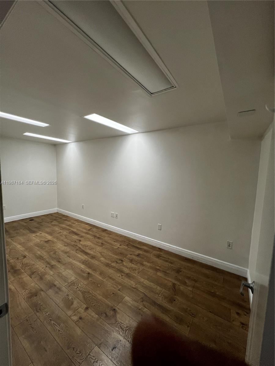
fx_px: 138
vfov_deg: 106.2
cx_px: 138
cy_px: 183
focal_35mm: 13
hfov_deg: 89.9
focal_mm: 1.57
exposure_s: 1/120
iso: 250
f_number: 1.8
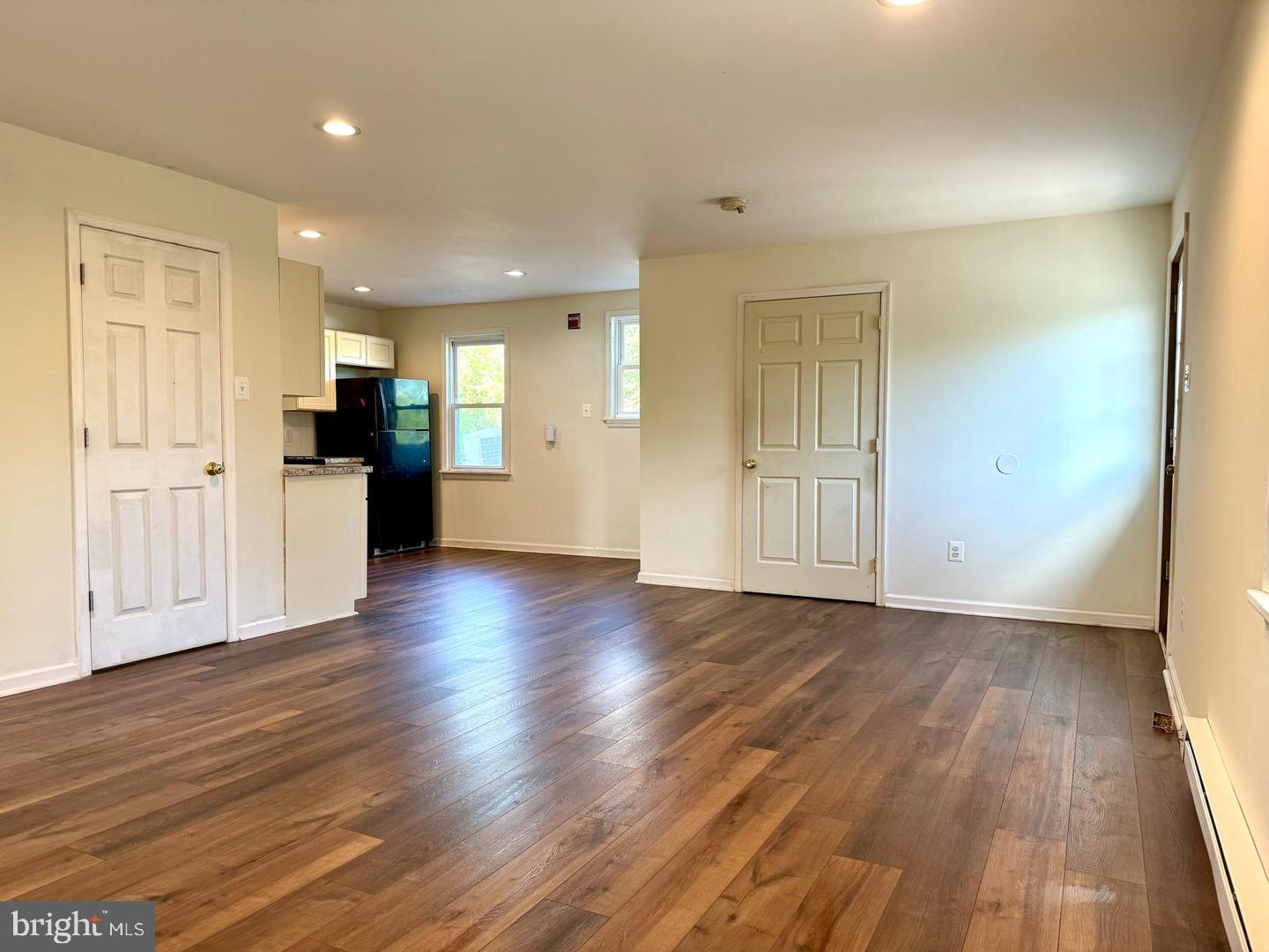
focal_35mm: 24
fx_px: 880
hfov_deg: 71.6
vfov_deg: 56.8
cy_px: 476
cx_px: 634
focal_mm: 6.86
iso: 125
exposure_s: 1/120
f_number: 1.78
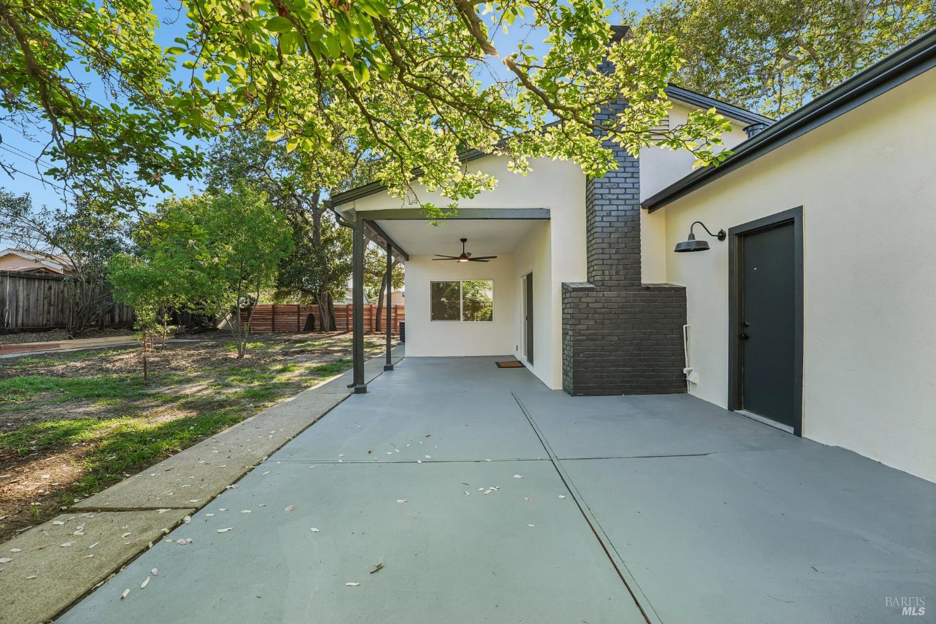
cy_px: 312
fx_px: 364
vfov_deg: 81.2
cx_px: 468
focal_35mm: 14
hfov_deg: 104.3
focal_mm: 14
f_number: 8
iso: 640
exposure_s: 1/200
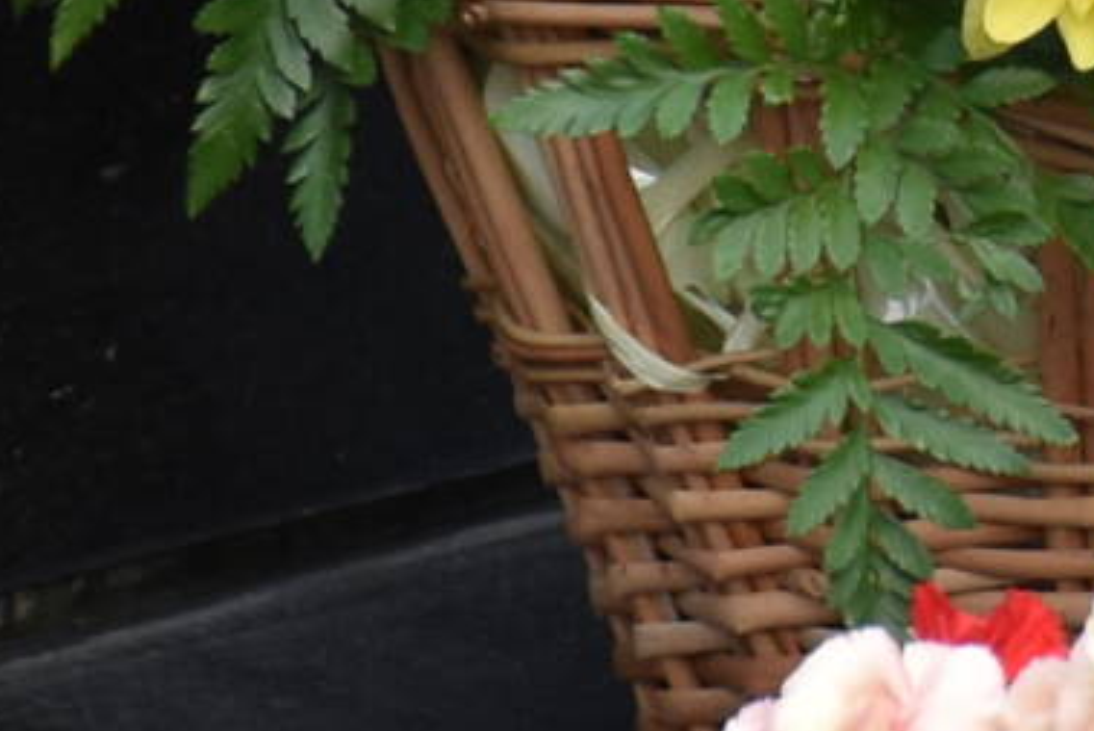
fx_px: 26154
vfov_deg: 1.6
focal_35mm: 860
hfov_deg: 2.4
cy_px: -84
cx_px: 2566
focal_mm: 85
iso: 400
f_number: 8
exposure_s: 1/250
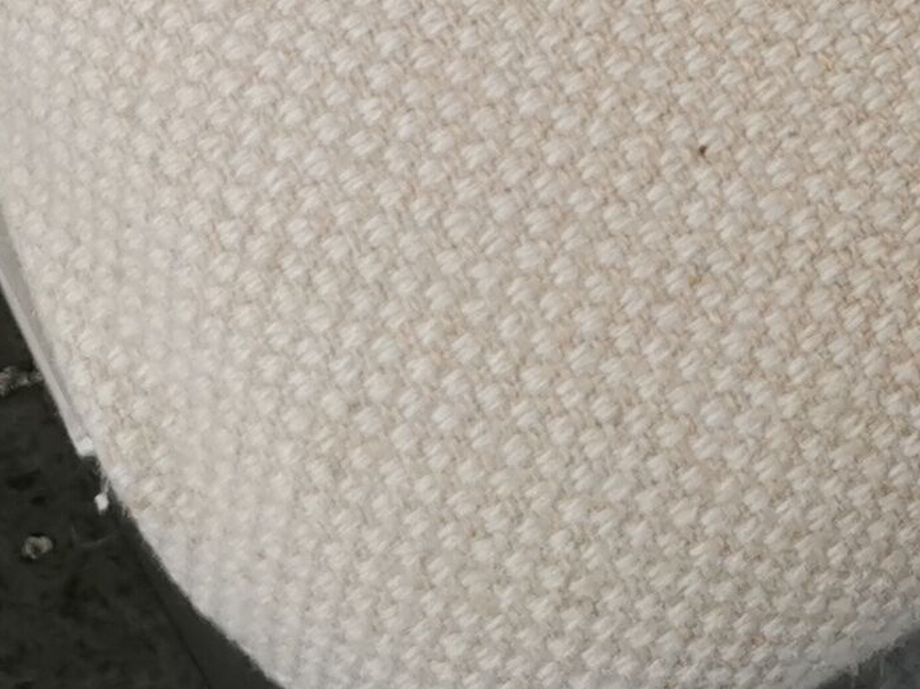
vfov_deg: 9.4
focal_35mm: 142
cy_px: -922
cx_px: 1111
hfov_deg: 13.5
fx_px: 3773
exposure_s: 1/100
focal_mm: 5.58
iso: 160
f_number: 1.8
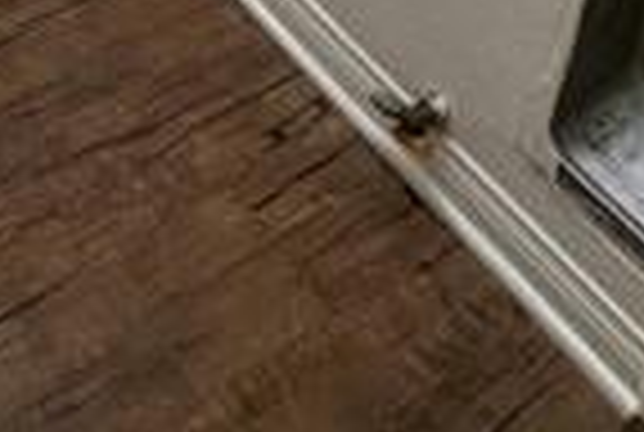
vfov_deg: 11.9
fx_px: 1165
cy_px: -819
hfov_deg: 25.5
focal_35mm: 65
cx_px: -243
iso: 125
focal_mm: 2.22
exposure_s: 1/120
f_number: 2.2
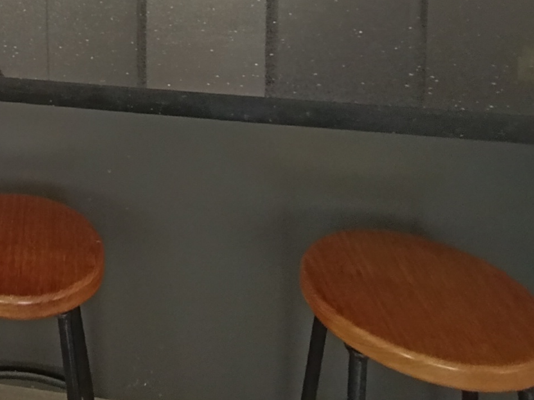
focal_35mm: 55
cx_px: -132
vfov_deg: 22.7
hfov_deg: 29.3
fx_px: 848
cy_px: -166
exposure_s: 1/50
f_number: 2.2
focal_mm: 1.65
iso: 320
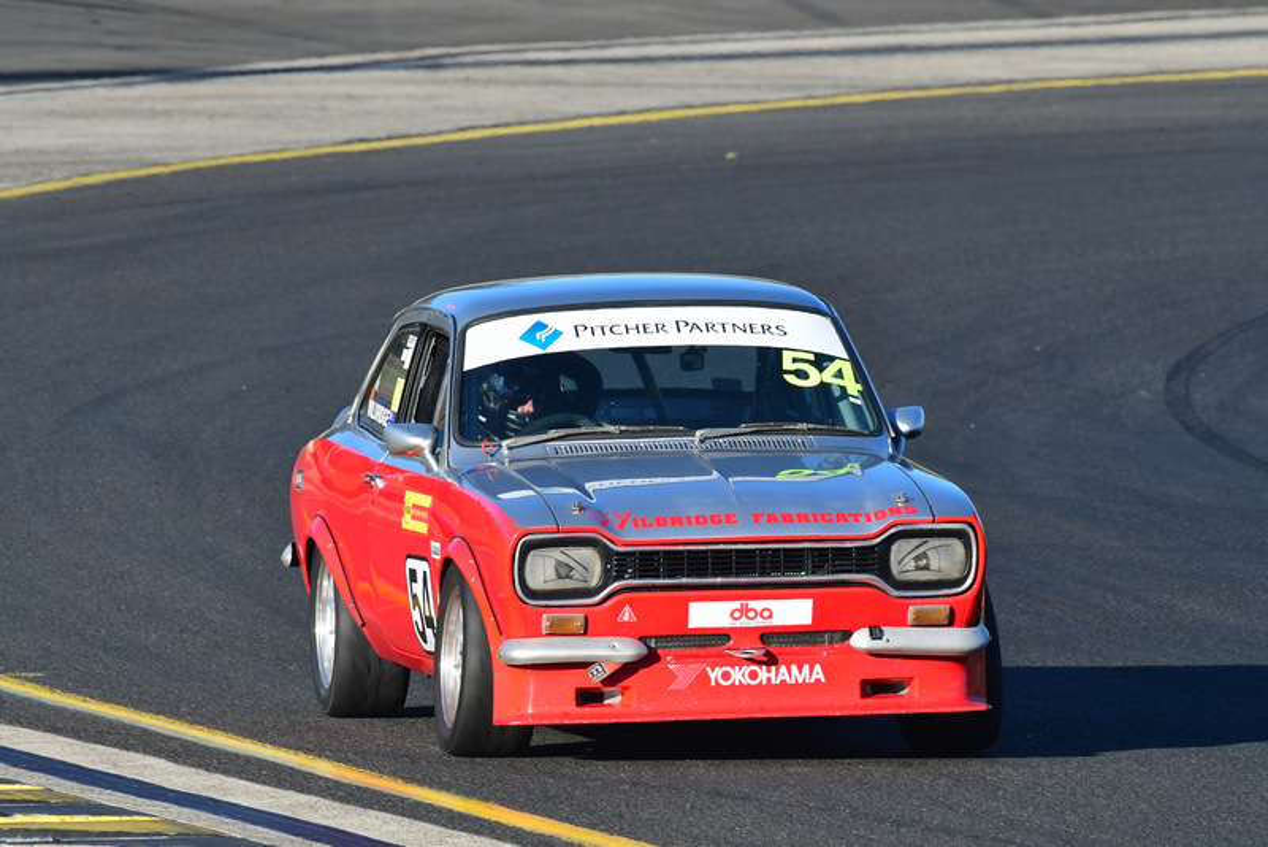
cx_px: 634
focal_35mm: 750
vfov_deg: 1.8
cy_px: 424
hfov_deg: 2.7
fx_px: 26425
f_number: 11
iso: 800
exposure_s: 1/640
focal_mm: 500
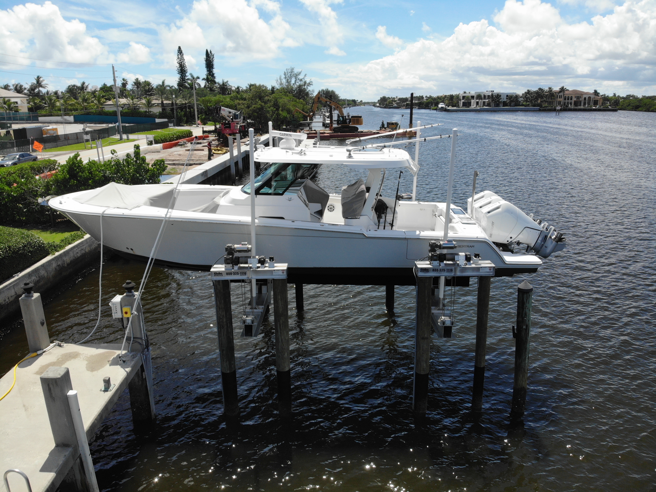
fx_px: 455
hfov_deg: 71.6
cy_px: 246
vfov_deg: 56.8
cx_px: 328
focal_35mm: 24
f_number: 2.8
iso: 100
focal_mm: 4.5
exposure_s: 1/1192
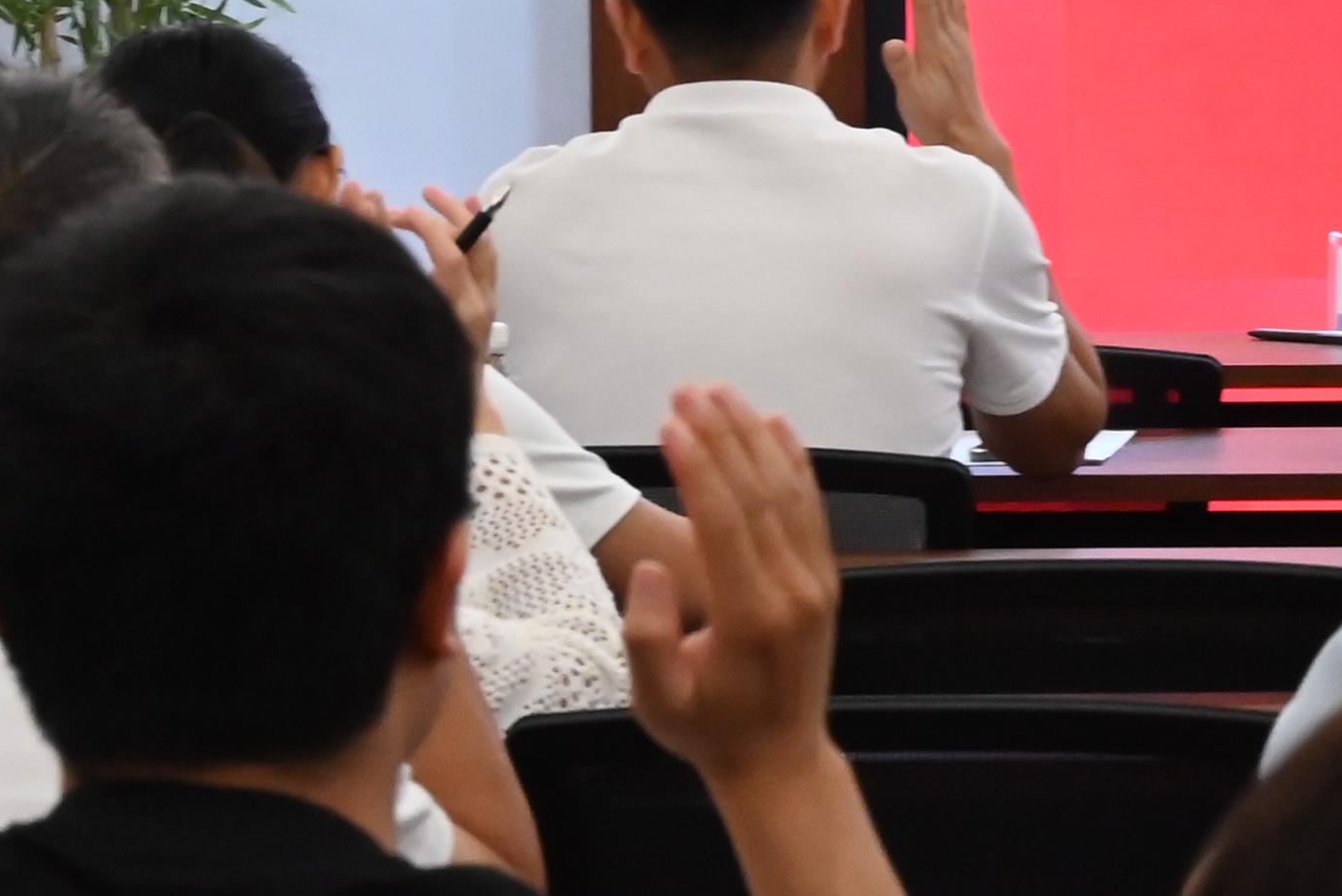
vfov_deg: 5.0
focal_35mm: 277
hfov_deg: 7.3
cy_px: 52
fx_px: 10329
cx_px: 2282
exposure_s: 1/80
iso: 4000
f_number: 9
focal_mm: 63
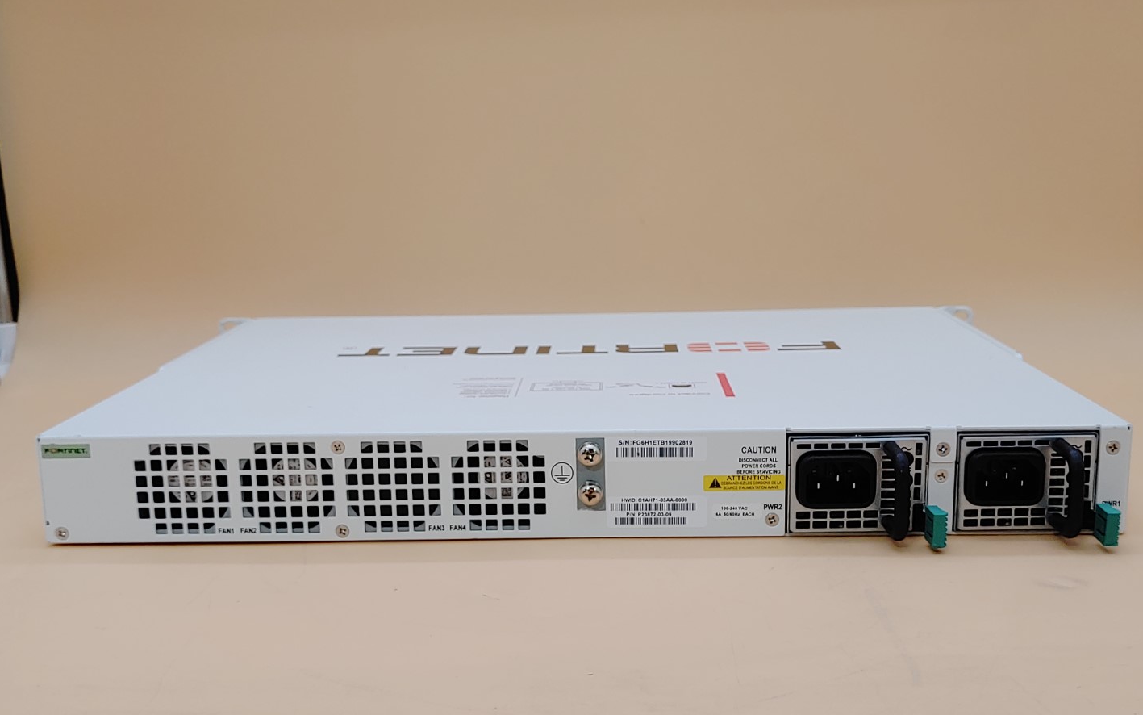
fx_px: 1308
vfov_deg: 30.5
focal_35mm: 42
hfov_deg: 47.2
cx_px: 578
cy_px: 434
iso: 50
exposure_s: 1/87
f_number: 1.8
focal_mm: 4.36
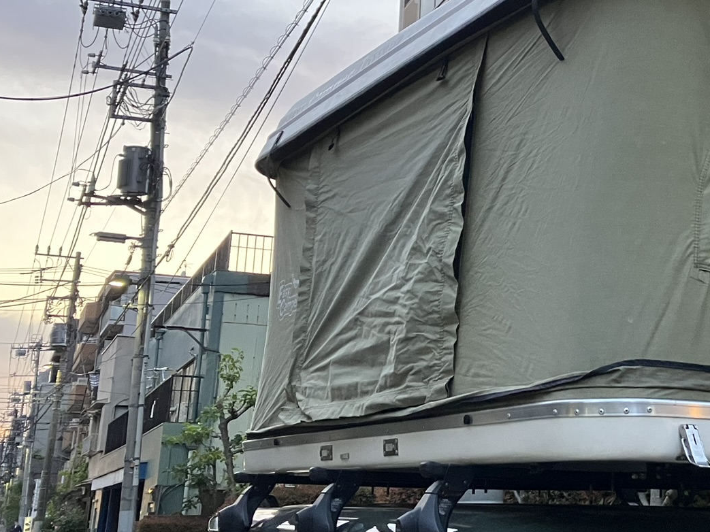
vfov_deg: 26.4
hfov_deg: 33.3
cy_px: 190
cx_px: 628
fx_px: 1128
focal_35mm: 55
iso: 250
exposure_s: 1/60
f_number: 1.8
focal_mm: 3.99
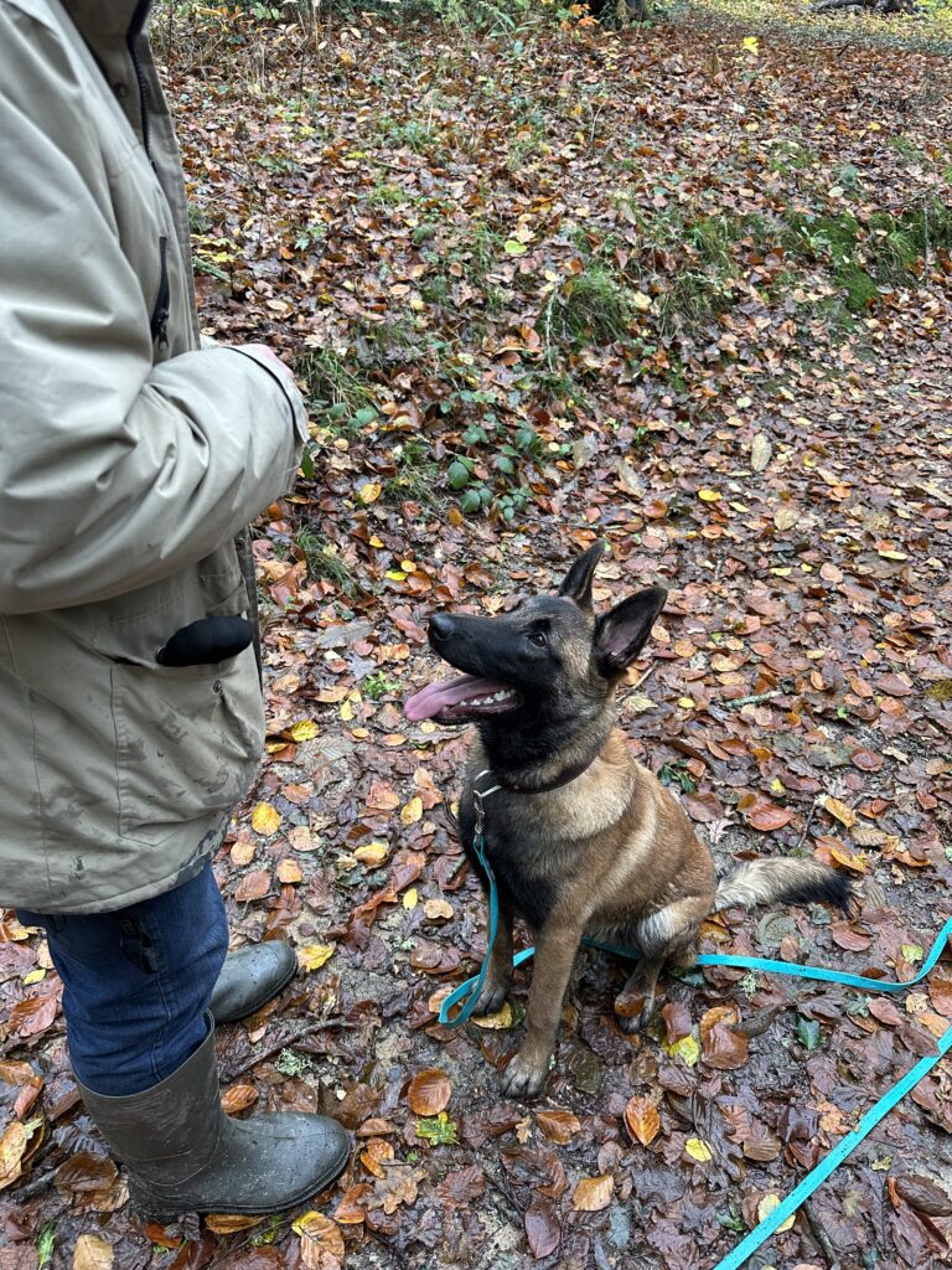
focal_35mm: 24
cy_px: 635
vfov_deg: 71.6
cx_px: 476
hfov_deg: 56.8
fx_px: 880
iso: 250
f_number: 1.78
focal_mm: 6.86
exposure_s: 1/114
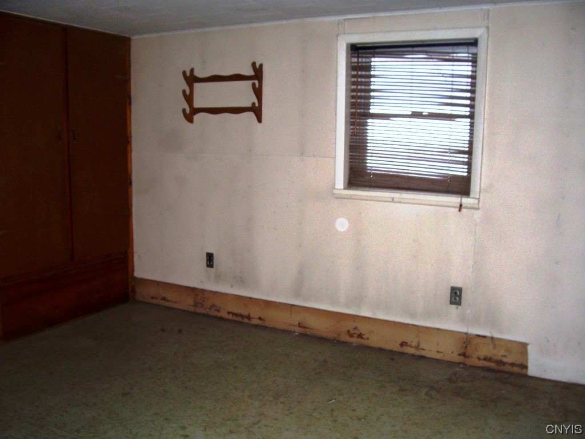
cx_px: 292
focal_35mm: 34
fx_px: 575
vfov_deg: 41.8
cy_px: 220
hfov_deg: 54.0
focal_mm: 5.6
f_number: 2.7
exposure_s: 1/60
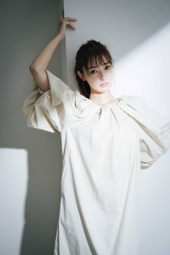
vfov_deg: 39.6
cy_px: 128
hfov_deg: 27.0
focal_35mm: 50
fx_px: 354
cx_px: 85
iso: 200
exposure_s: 1/125
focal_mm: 50
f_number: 4
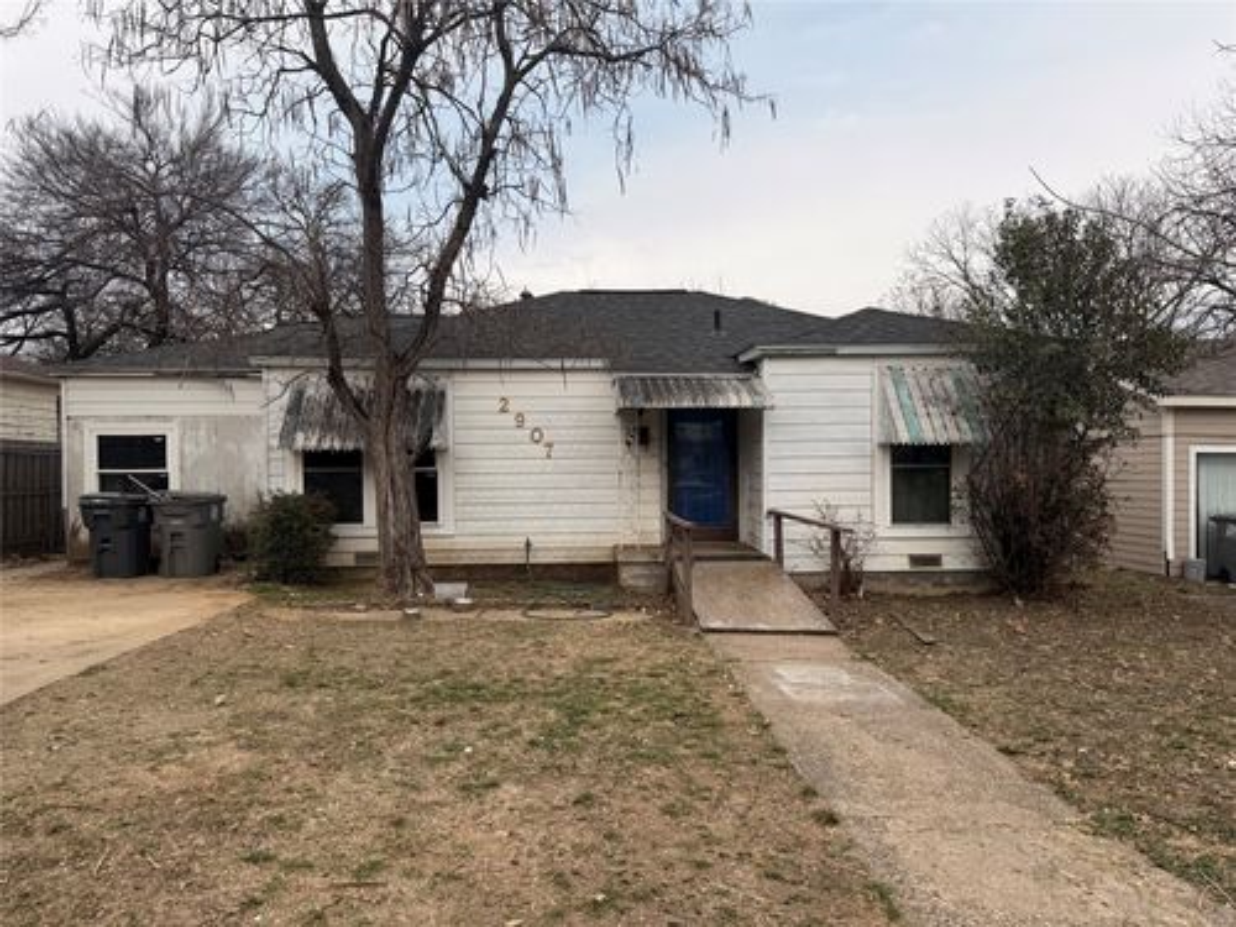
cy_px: 464
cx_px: 618
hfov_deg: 71.6
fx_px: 857
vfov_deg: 56.8
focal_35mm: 24
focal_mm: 6.76
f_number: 1.78
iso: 80
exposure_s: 1/3953
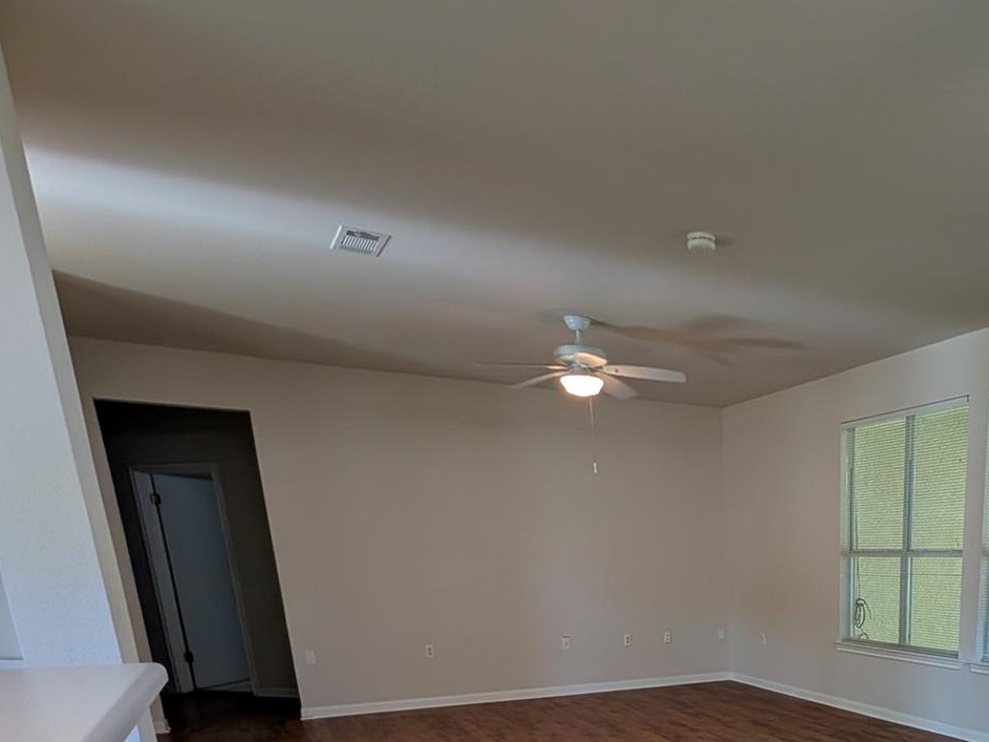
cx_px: 831
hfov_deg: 60.2
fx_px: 743
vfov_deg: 43.6
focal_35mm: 26
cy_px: 777
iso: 61
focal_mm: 2.02
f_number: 1.7
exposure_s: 1/60
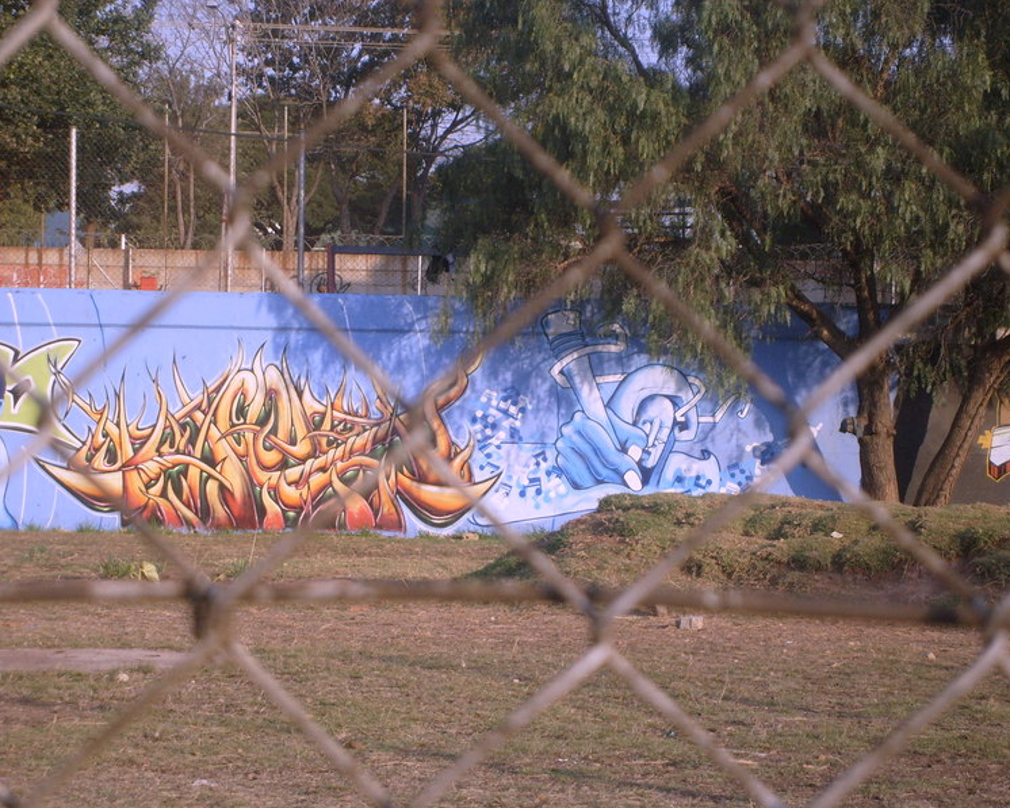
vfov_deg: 13.9
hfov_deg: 17.3
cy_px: 403
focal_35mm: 111
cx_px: 509
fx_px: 3318
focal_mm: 17.4
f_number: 4.9
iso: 80
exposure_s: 1/250
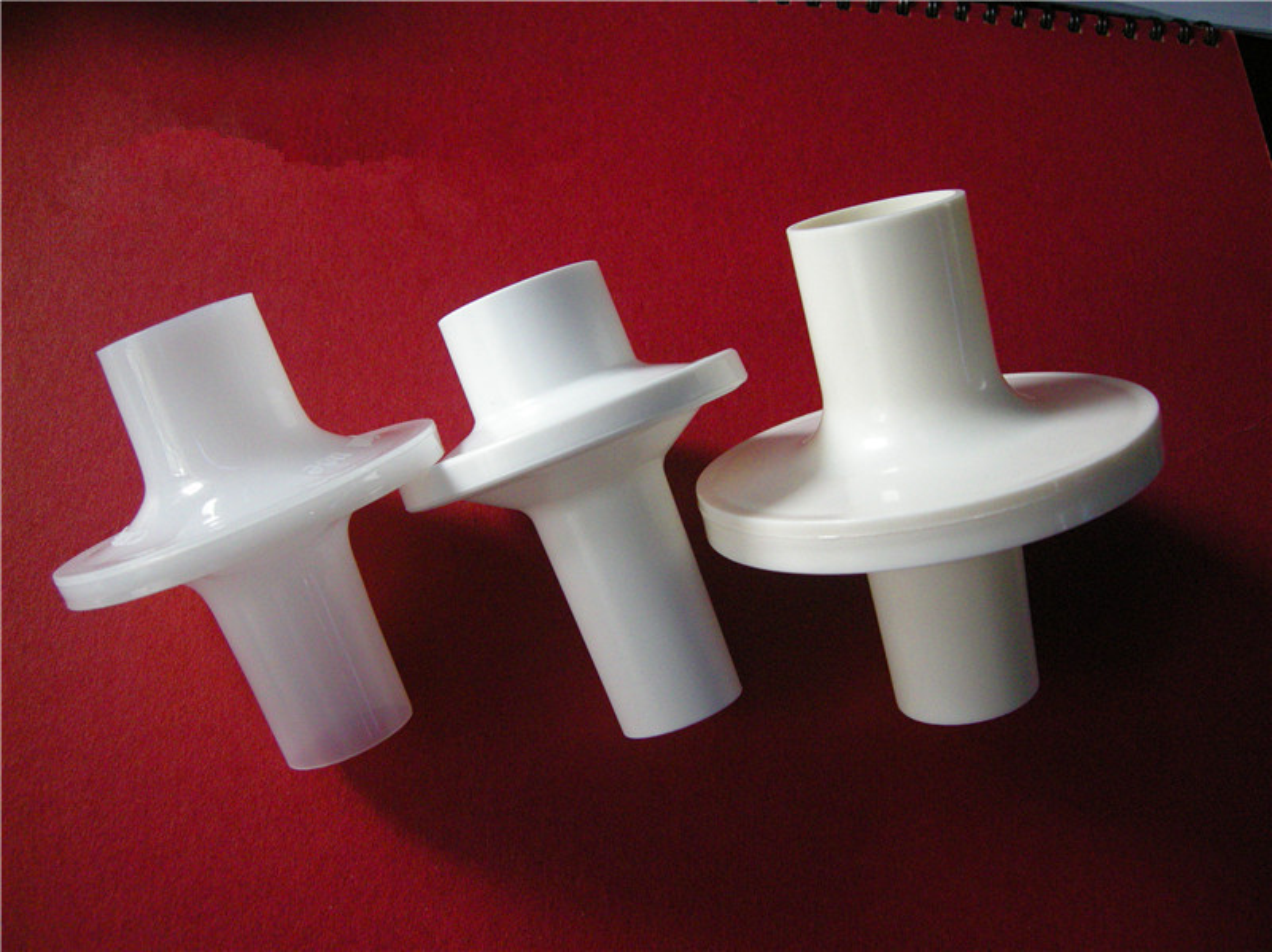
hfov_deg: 51.4
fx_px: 1322
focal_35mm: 36
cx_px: 636
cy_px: 476
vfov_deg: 39.6
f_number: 3.4
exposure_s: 1/67.4
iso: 348
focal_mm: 7.5
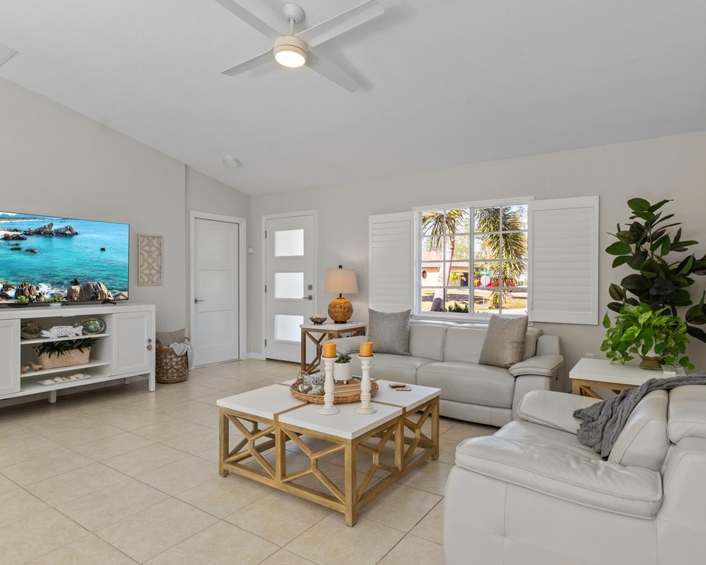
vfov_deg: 65.5
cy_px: 274
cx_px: 366
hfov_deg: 77.6
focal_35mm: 21
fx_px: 439
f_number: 9
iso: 100
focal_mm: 12
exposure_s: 1/2.5
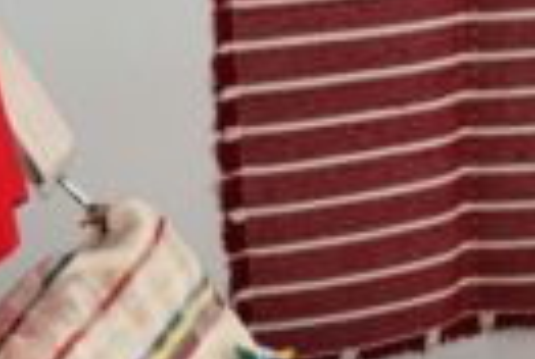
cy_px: 473
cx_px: 151
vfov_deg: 9.2
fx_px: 2204
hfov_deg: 13.8
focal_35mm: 148
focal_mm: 9.87
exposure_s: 1/125
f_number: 2.8
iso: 125
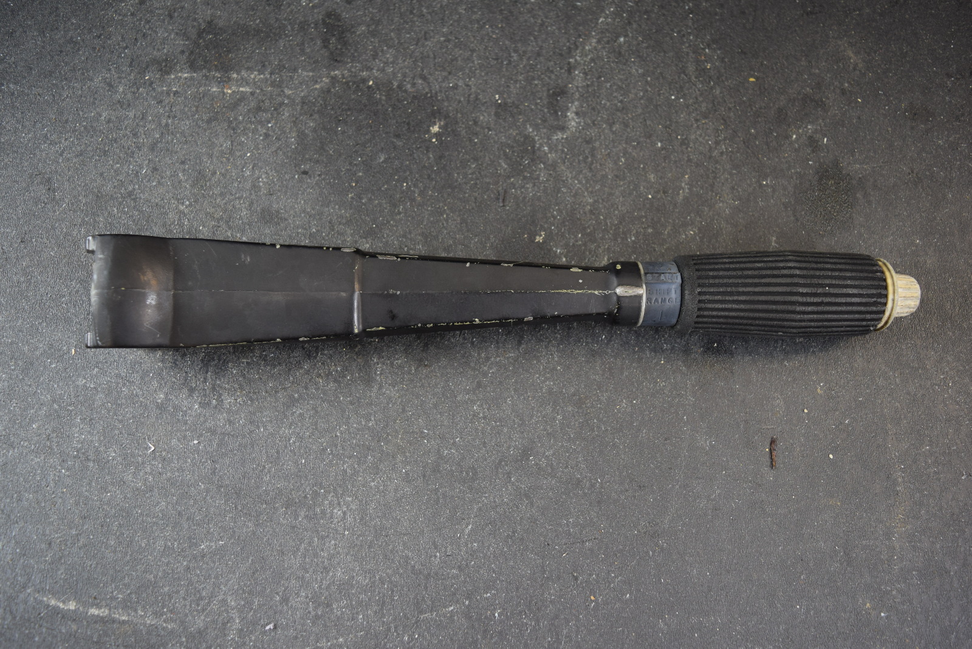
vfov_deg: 43.6
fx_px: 810
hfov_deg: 61.9
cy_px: 324
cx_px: 486
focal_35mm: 30
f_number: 4.5
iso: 400
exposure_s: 1/80
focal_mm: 20
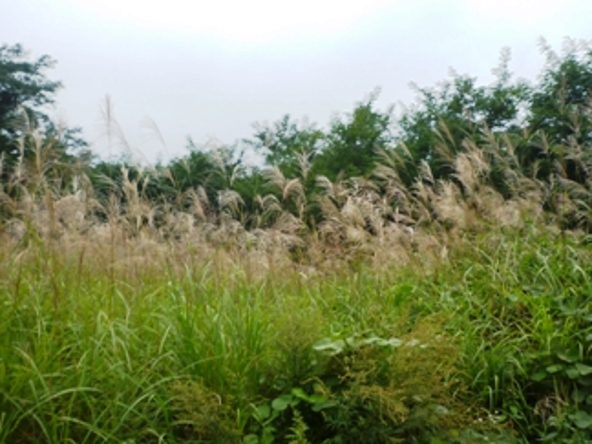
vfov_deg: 38.6
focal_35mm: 37
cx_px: 323
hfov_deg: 50.1
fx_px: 633
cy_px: 245
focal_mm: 4.4
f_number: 2.8
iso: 80
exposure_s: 1/160
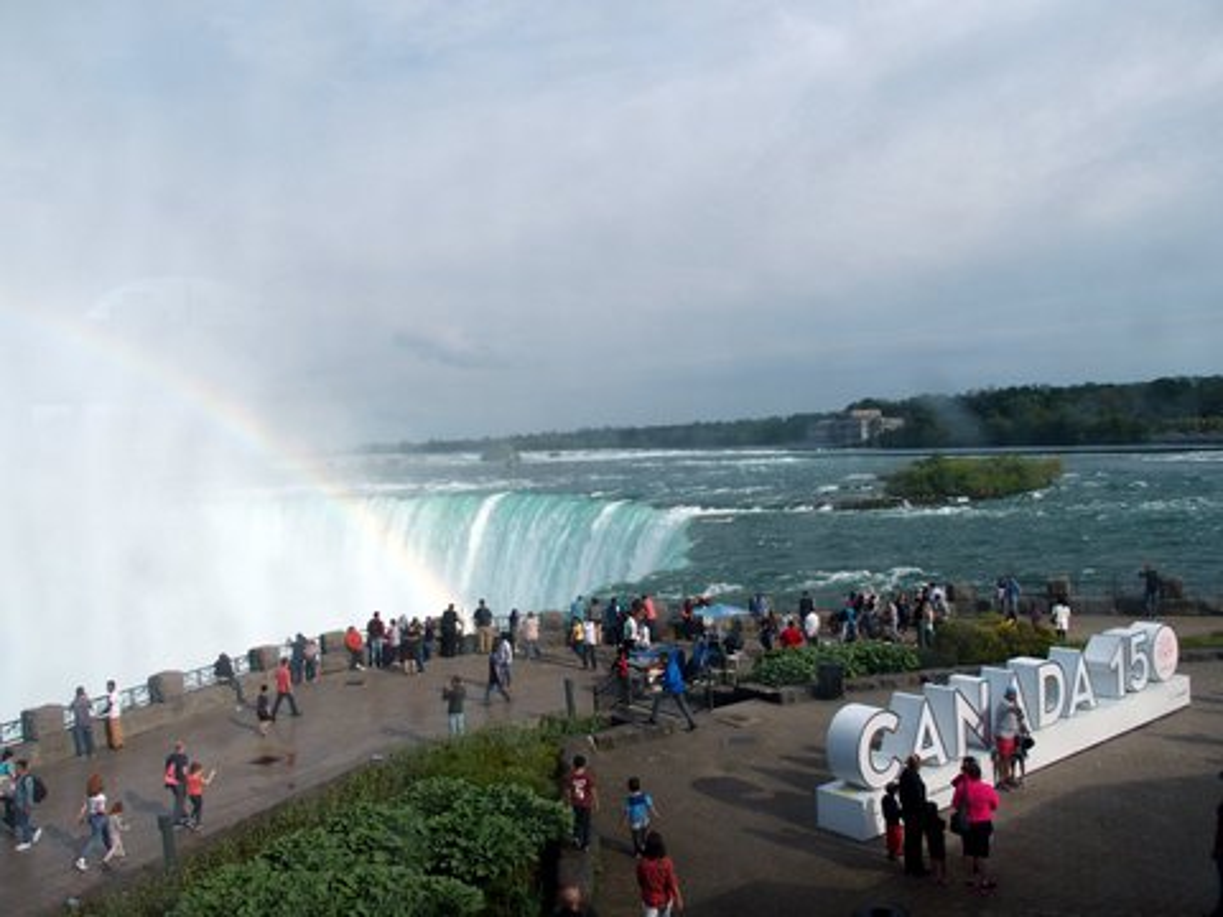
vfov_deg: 49.7
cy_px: 458
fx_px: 989
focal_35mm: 28
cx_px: 612
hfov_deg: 63.4
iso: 100
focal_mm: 6
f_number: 4
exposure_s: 1/800
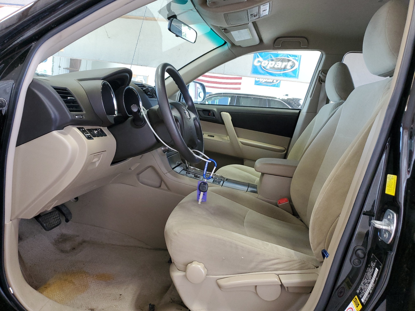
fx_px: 312
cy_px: 156
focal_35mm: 26
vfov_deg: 53.1
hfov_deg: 67.3
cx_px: 208
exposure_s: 1/60.2
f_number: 1.5
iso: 156
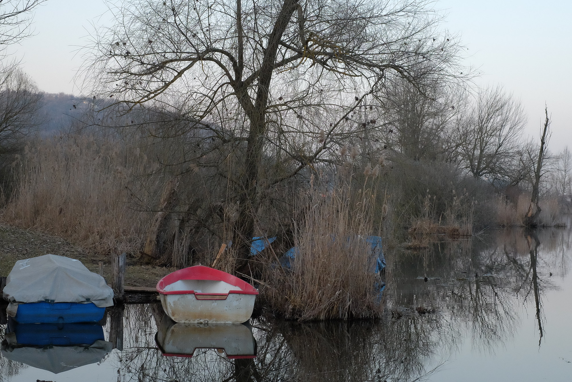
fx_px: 1017
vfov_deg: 21.2
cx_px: 316
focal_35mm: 64
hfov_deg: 31.4
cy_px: 188
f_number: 8
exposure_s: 1/600
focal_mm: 35
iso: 3200
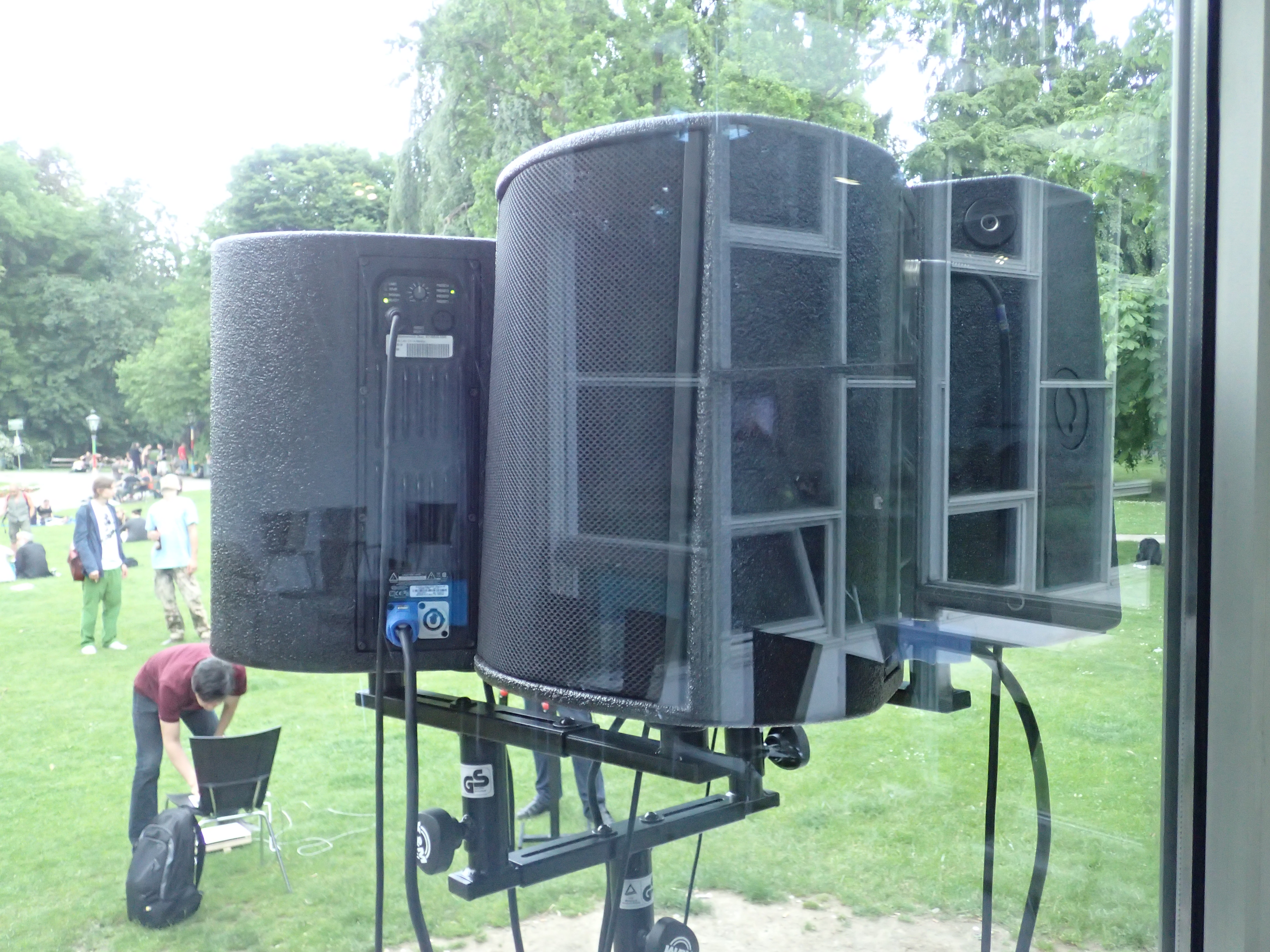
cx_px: 635
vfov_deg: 44.2
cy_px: 476
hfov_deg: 56.8
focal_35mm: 32
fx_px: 1174
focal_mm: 5.87
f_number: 2.4
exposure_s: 1/80
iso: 800
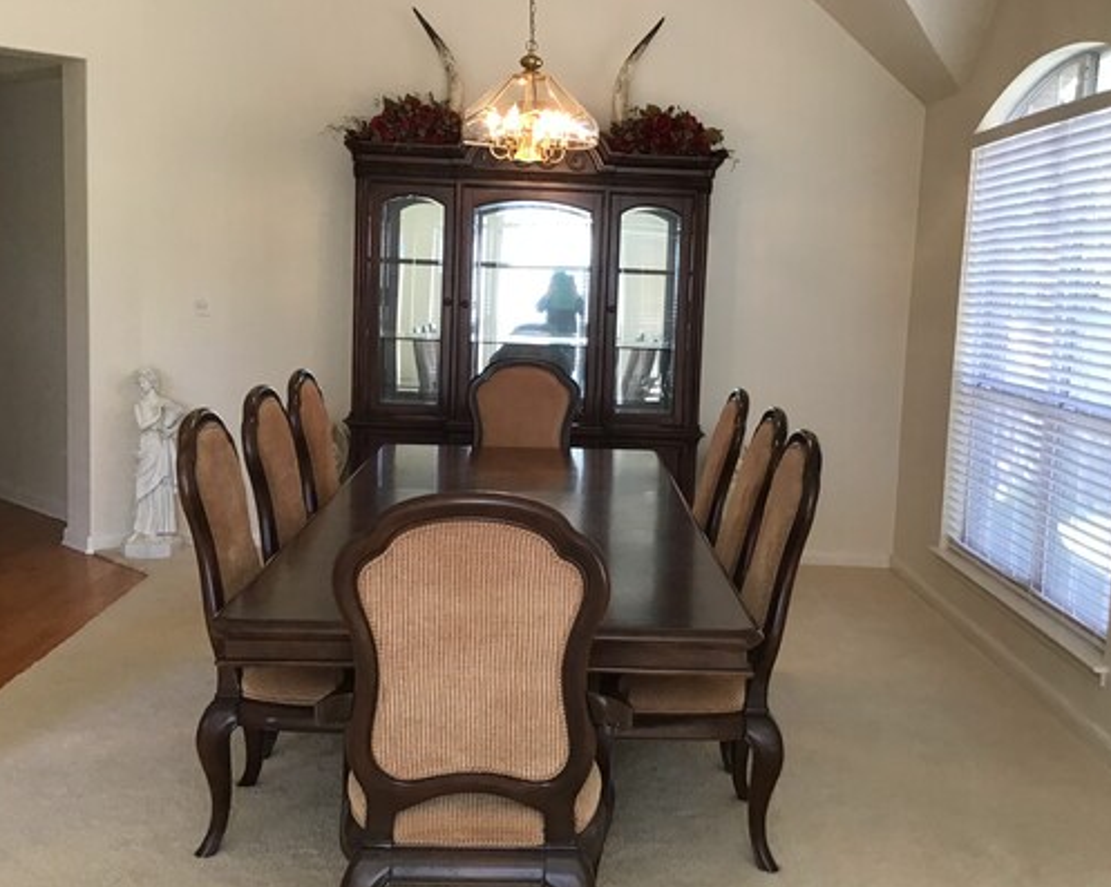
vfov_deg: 38.2
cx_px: 586
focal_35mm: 39
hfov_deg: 46.8
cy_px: 422
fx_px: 1282
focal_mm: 3.3
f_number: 2.4
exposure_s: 1/30
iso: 32
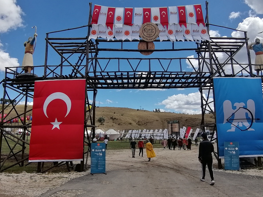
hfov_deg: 65.3
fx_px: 205
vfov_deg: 51.3
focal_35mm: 27
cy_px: 92
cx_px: 125
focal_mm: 2.84
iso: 50
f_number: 2.4
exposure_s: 1/1721
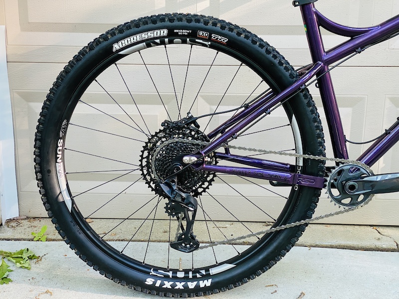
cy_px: 150
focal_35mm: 52
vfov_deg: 28.0
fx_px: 599
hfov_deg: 36.8
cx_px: 200
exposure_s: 1/121
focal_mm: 6
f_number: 2
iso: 125
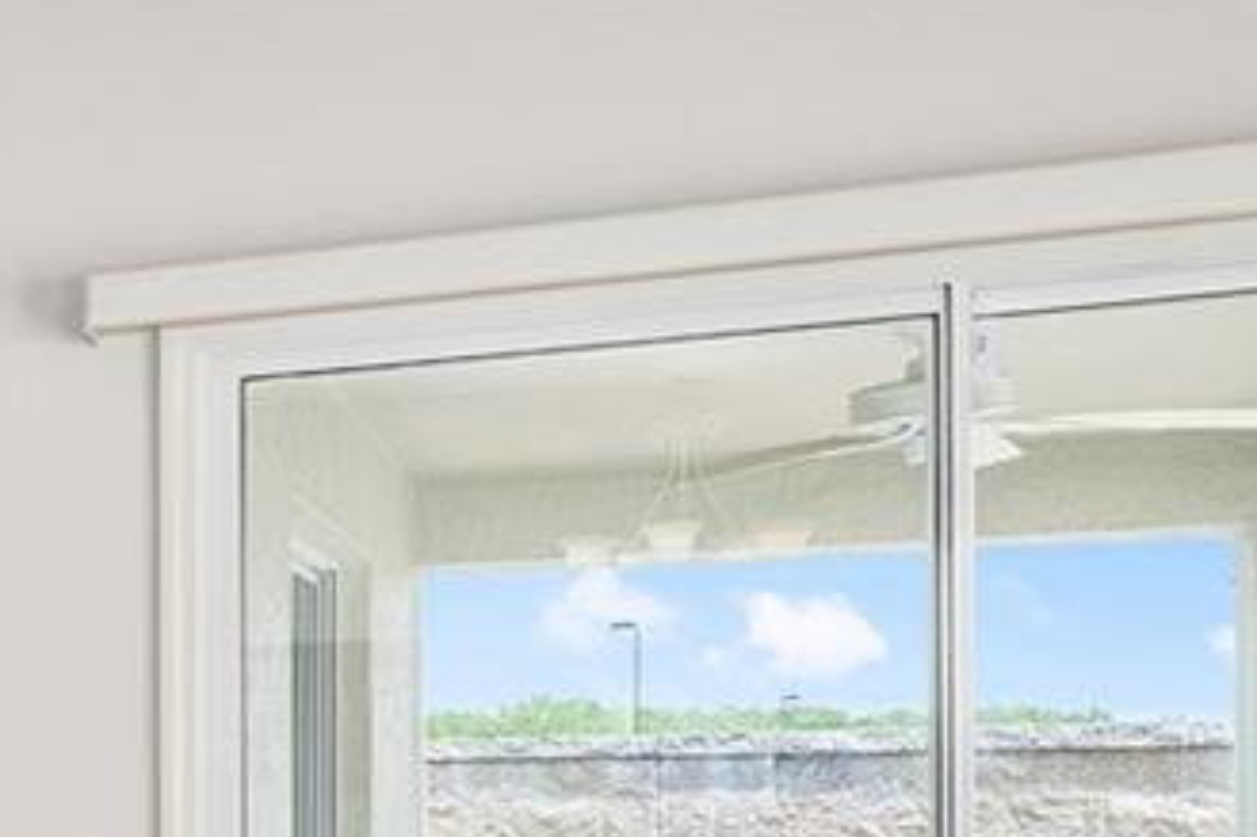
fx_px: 2373
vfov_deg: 19.5
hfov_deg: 19.8
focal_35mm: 68
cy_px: 826
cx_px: -1119
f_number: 8
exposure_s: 1/30
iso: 400
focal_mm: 14
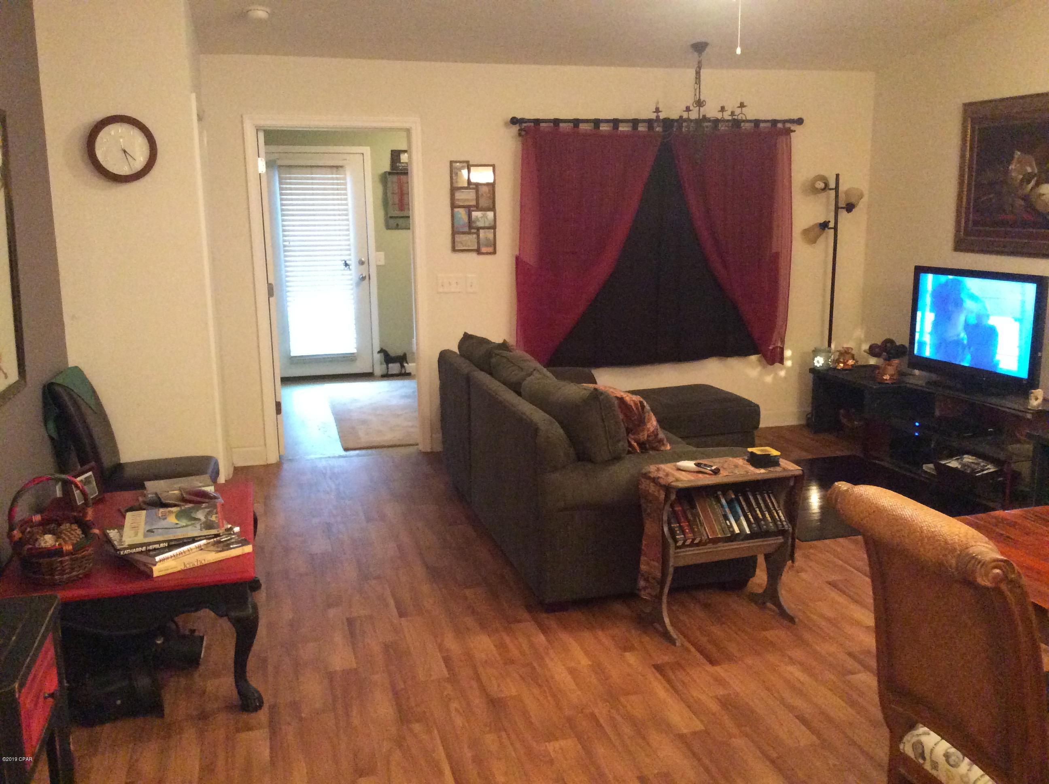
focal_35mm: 32
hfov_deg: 56.9
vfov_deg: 44.1
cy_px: 392
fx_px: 968
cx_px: 524
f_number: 2.4
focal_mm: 3.3
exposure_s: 1/15
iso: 400
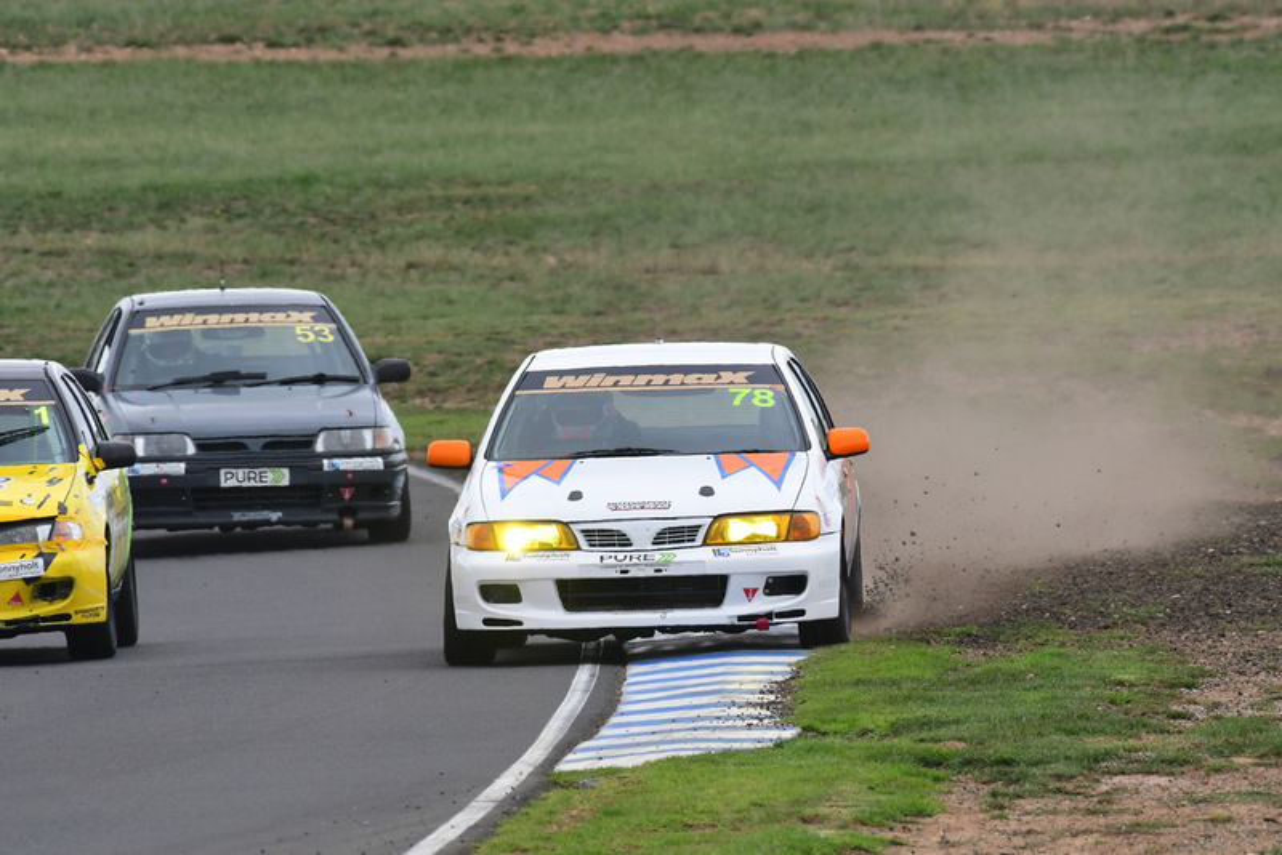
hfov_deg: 2.7
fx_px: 26717
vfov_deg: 1.8
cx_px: 641
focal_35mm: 750
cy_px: 428
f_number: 10
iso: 500
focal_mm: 500
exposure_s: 1/640
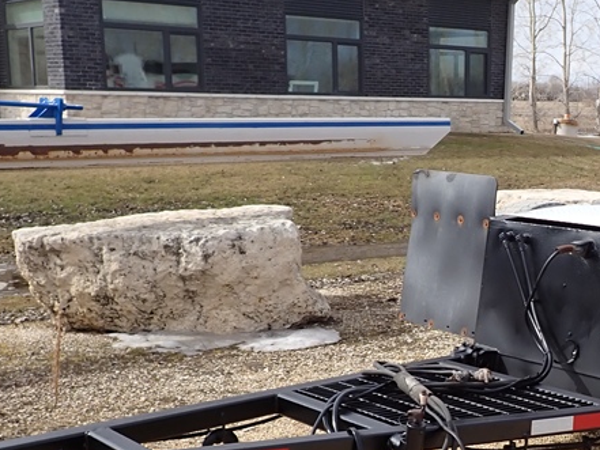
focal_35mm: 58
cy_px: 332
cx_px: 486
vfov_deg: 25.0
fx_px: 1006
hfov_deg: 32.3
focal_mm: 4.5
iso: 100
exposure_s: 1/1000
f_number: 2.8
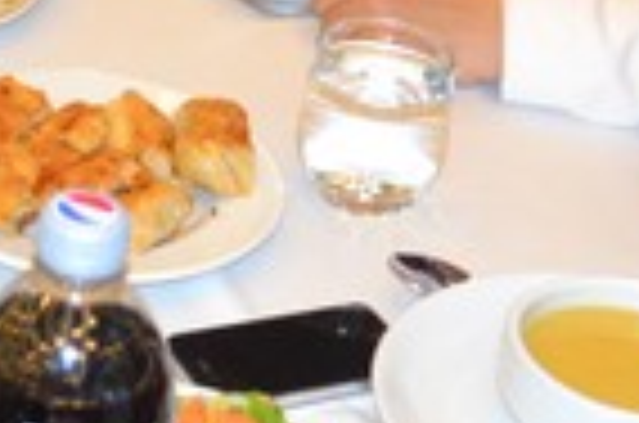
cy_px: -268
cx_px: -18
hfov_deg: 14.2
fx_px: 2515
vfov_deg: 9.3
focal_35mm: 142
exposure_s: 1/60
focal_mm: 20
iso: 1000
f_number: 3.8
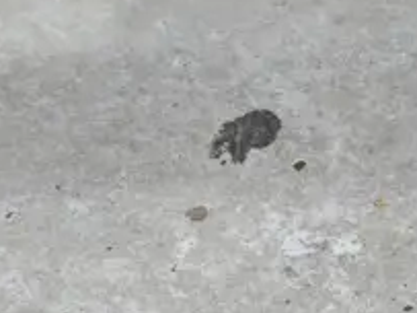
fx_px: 2432
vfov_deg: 7.1
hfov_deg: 9.8
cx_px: 308
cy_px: -318
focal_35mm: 202
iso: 500
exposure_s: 1/60
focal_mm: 20
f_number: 4.5
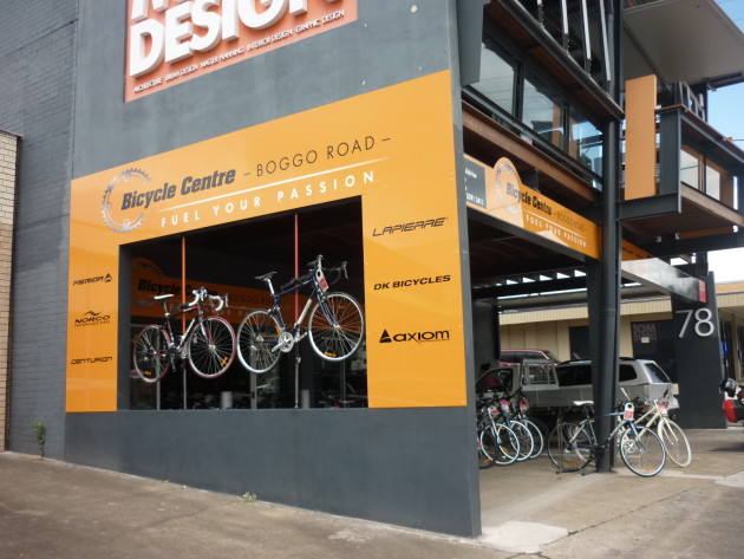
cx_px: 372
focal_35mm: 33
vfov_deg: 43.0
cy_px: 280
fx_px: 710
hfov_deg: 55.3
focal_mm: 5.5
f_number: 2.8
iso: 80
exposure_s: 1/400
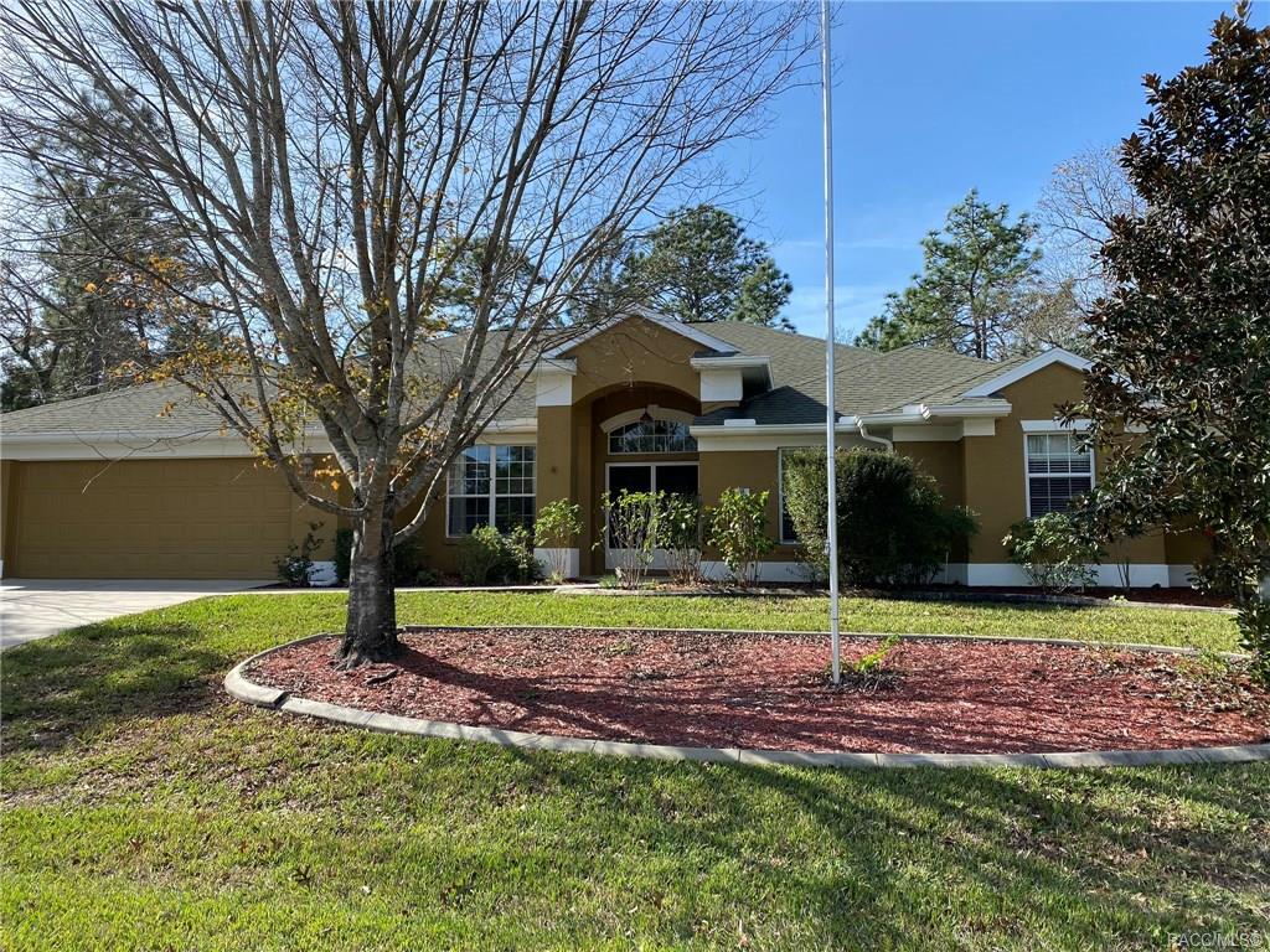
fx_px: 954
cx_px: 635
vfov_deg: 53.1
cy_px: 476
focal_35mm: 26
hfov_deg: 67.3
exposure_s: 1/1704
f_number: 1.8
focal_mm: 4.25
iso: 32
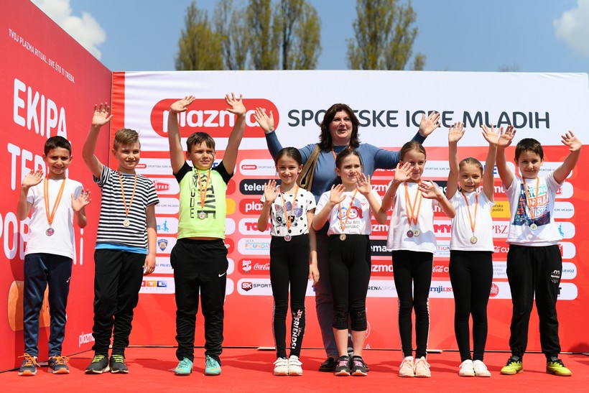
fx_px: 818
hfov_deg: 39.6
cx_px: 294
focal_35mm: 50
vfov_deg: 27.0
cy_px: 196
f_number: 2.8
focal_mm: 50
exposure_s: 1/3200
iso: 100
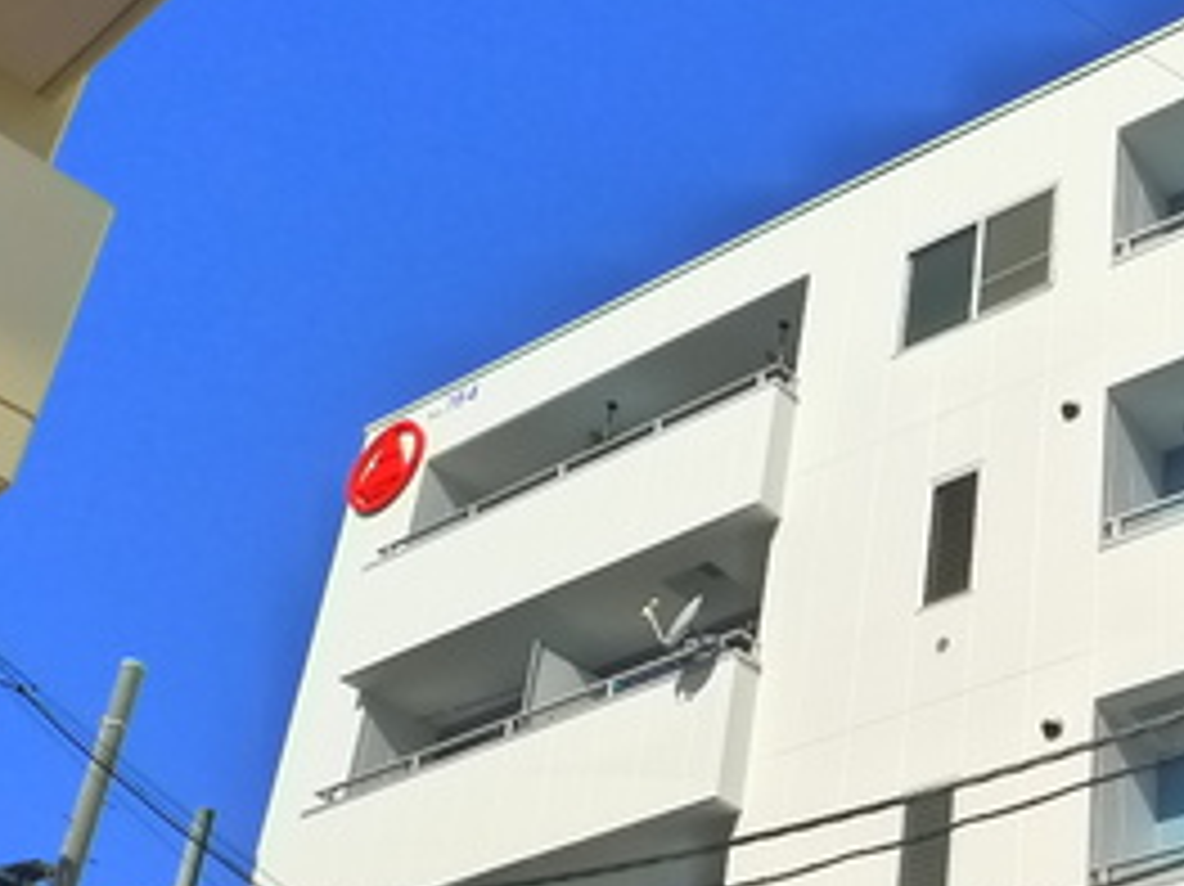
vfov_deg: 22.0
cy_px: 906
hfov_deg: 27.3
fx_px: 2188
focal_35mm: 64
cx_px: 1351
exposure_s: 1/800
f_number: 5
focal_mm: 5.1
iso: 400
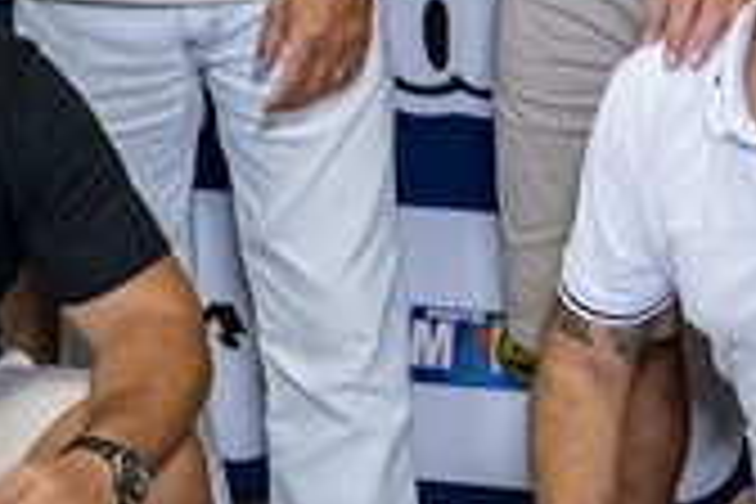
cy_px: -214
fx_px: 3339
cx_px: 608
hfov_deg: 12.9
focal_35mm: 159
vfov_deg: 8.5
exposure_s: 1/160
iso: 2000
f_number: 3.2
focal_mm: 24
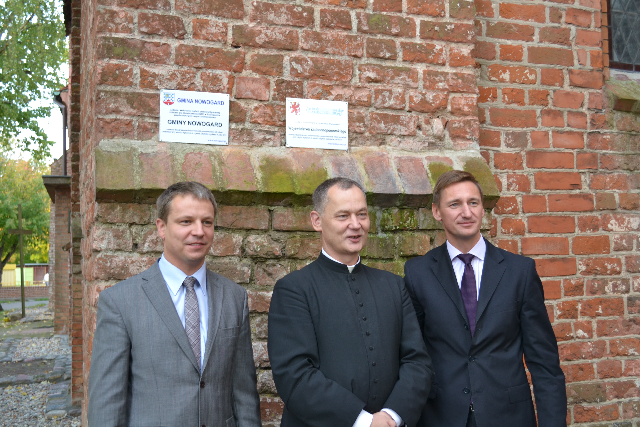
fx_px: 747
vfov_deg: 31.9
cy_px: 214
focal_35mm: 42
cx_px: 320
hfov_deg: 46.4
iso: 200
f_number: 4.5
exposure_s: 1/30
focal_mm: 28
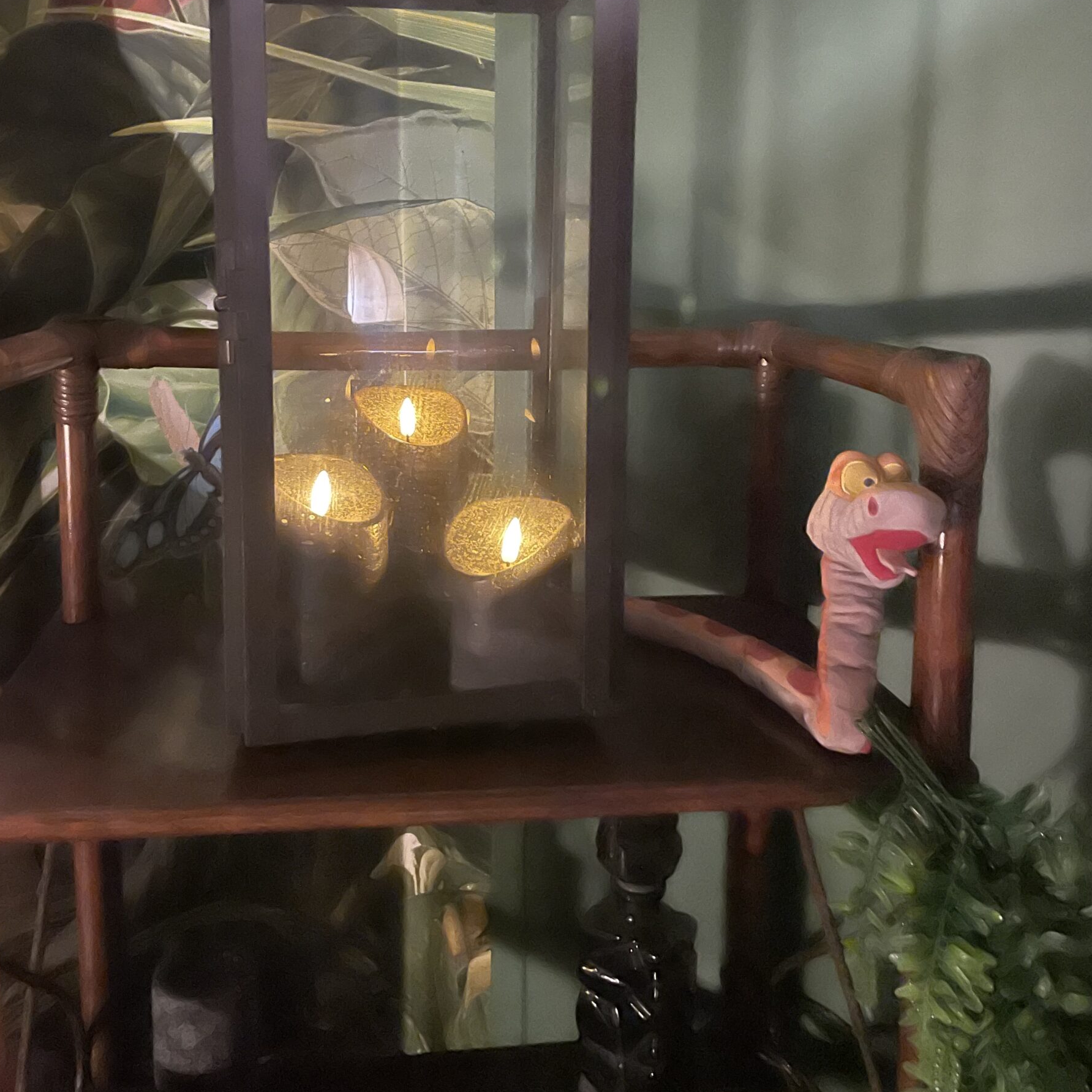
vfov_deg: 49.1
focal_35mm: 33
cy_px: 383
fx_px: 1178
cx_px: 505
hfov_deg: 49.7
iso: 1250
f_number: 1.6
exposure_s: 1/16
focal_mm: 4.2
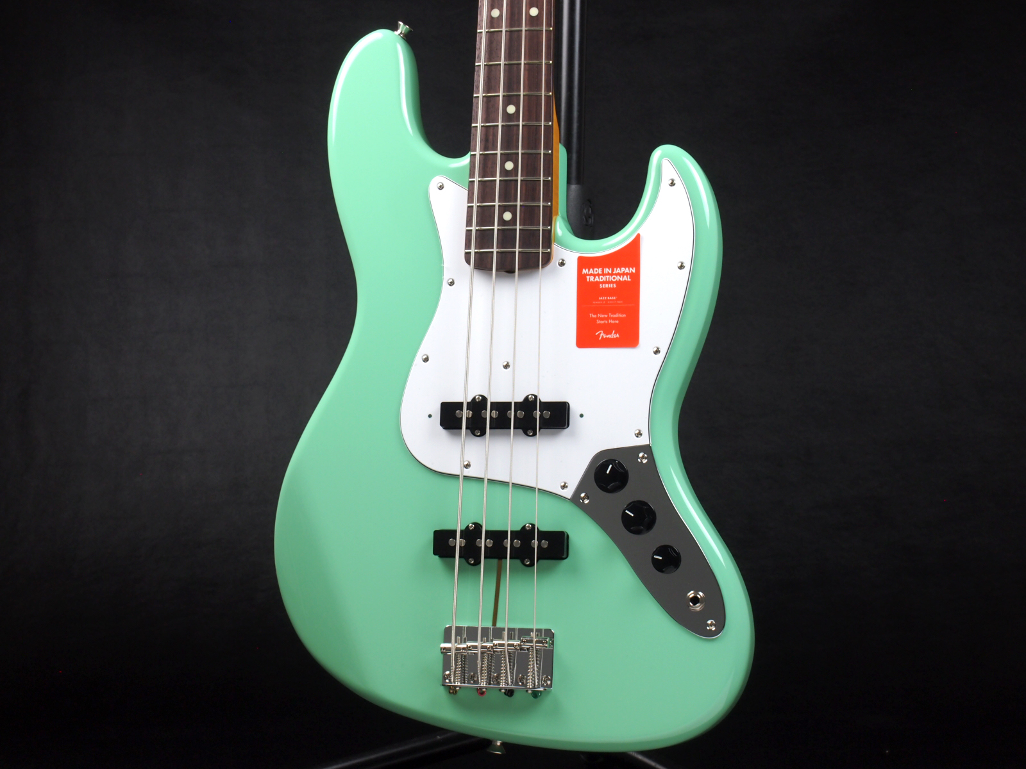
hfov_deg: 23.3
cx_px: 513
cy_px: 384
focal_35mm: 84
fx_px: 2490
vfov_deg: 17.6
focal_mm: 42
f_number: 11
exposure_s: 1/5
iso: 200
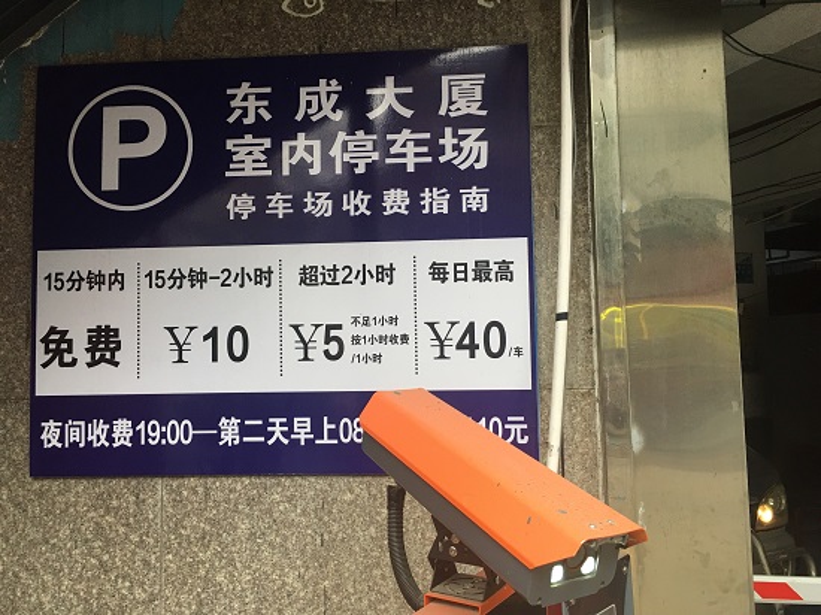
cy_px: 308
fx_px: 688
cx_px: 410
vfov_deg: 48.2
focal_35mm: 29
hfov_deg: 61.7
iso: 50
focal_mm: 4.15
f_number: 2.2
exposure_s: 1/33
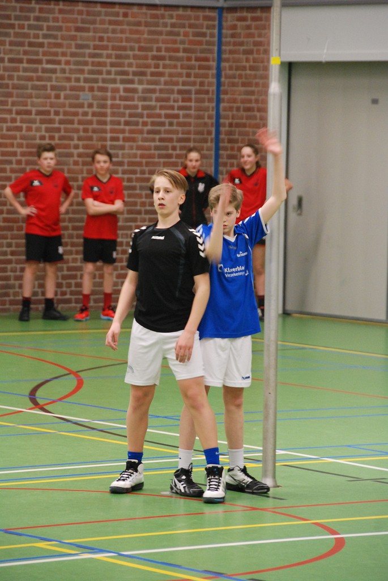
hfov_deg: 7.1
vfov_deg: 10.5
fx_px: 3145
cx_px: 194
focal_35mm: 195
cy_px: 290
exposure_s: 1/20
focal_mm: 130
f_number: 5.6
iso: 1250
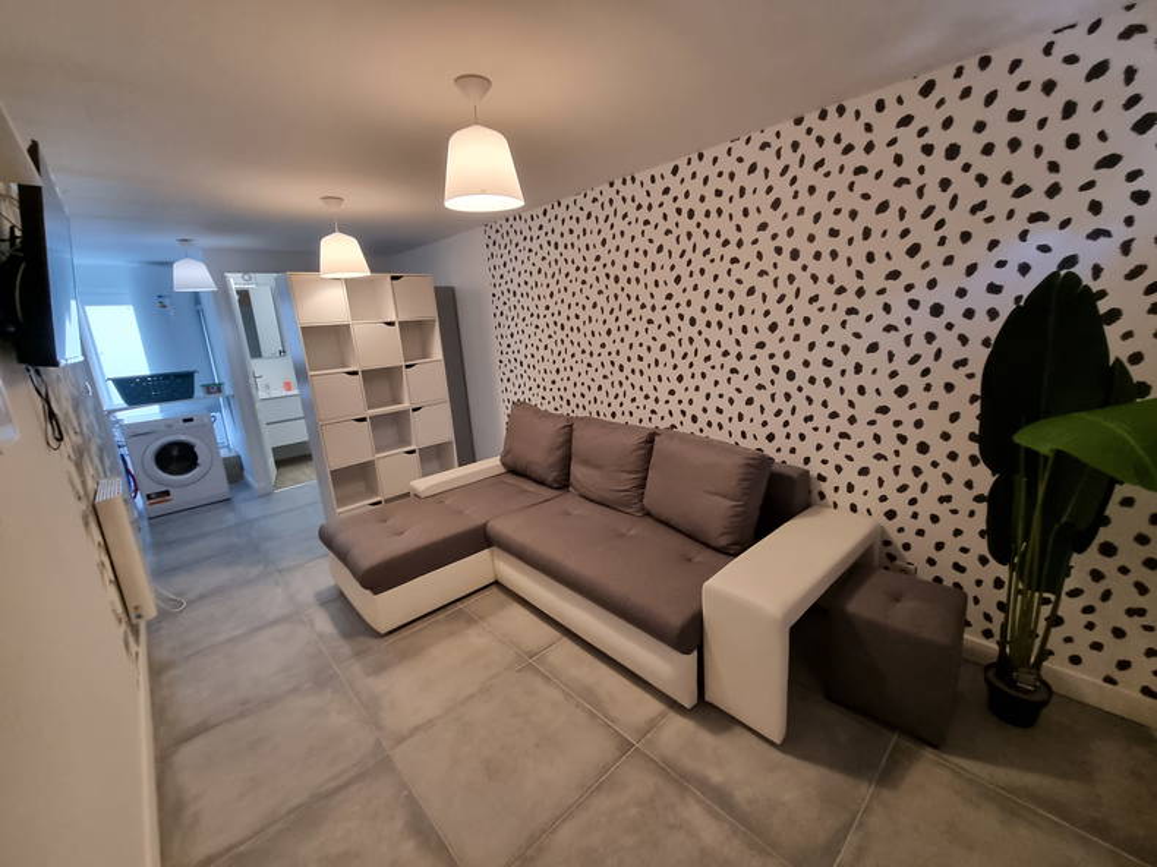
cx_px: 578
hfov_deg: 106.2
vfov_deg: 89.9
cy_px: 434
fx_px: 434
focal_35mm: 13
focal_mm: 2.2
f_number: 2.2
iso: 250
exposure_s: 1/50
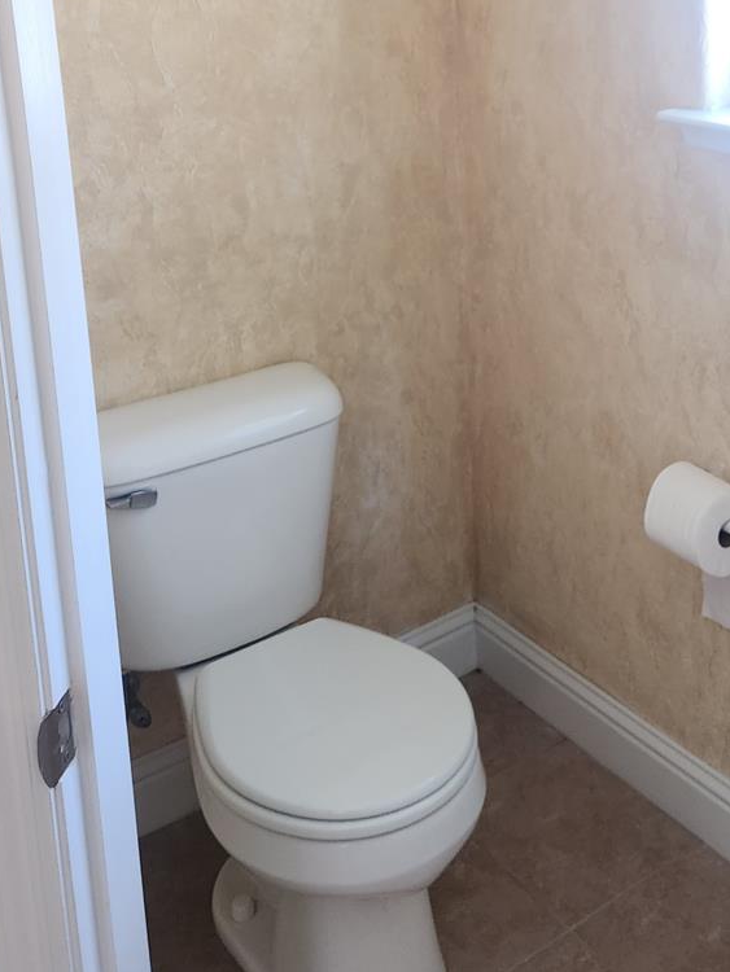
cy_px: 174
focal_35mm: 46
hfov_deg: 31.3
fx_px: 1293
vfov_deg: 39.4
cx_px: 487
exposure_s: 1/120
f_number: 1.8
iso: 320
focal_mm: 5.4
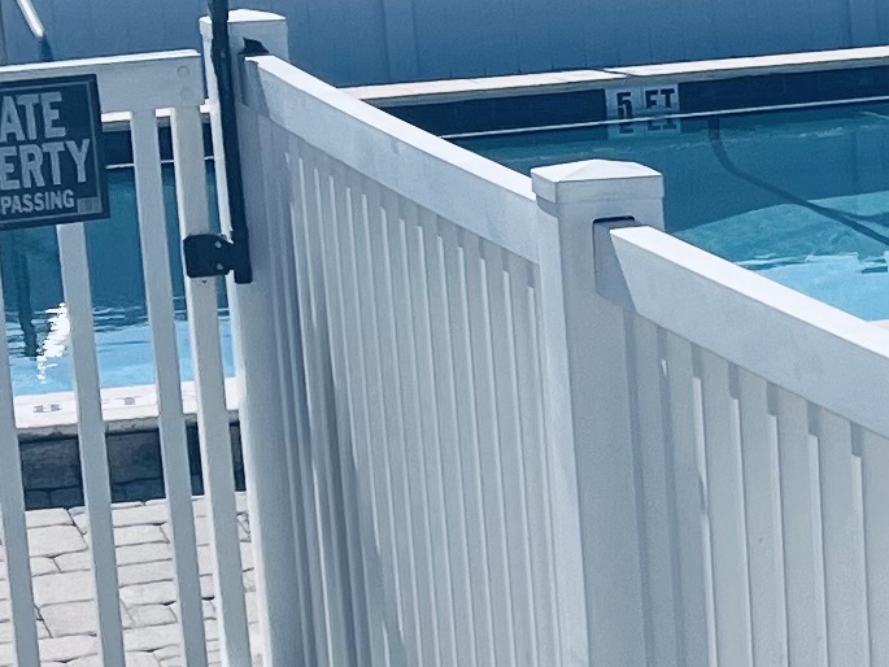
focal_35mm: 153
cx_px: 1537
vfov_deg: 9.7
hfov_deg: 12.0
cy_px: 349
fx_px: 3930
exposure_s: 1/7353
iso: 50
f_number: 1.6
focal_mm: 5.1
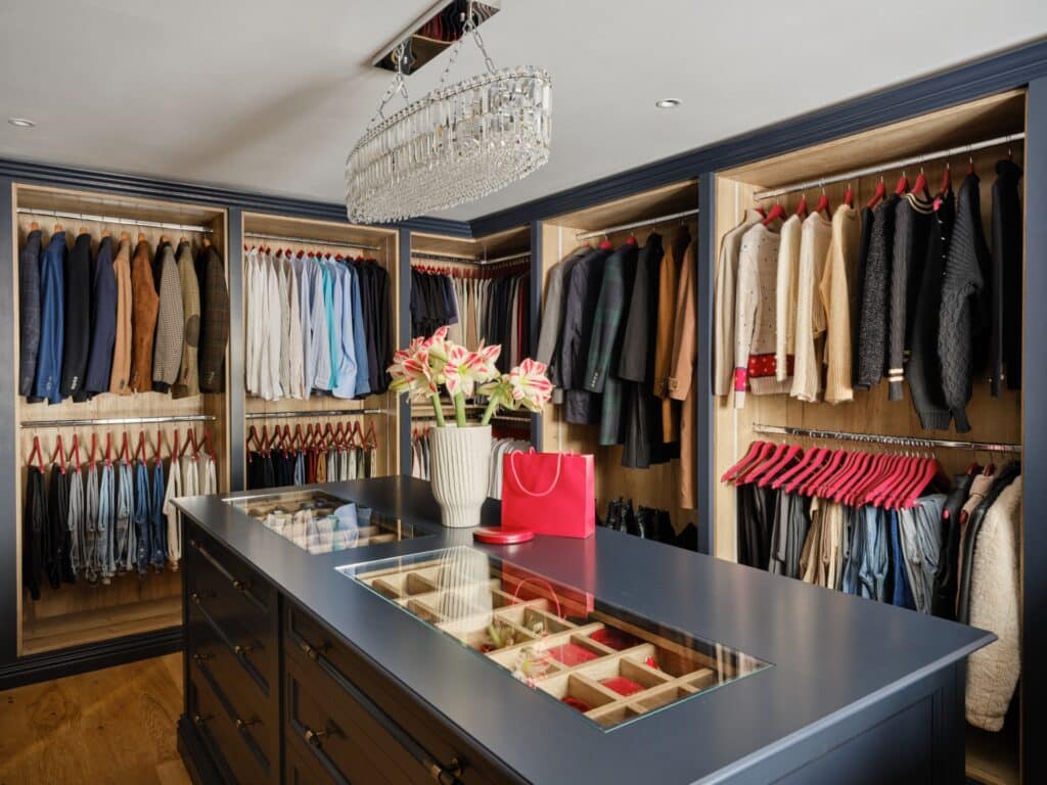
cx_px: 524
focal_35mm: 23
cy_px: 392
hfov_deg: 73.9
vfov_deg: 58.9
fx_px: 696
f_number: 13
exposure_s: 6.5
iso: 400
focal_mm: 29.5
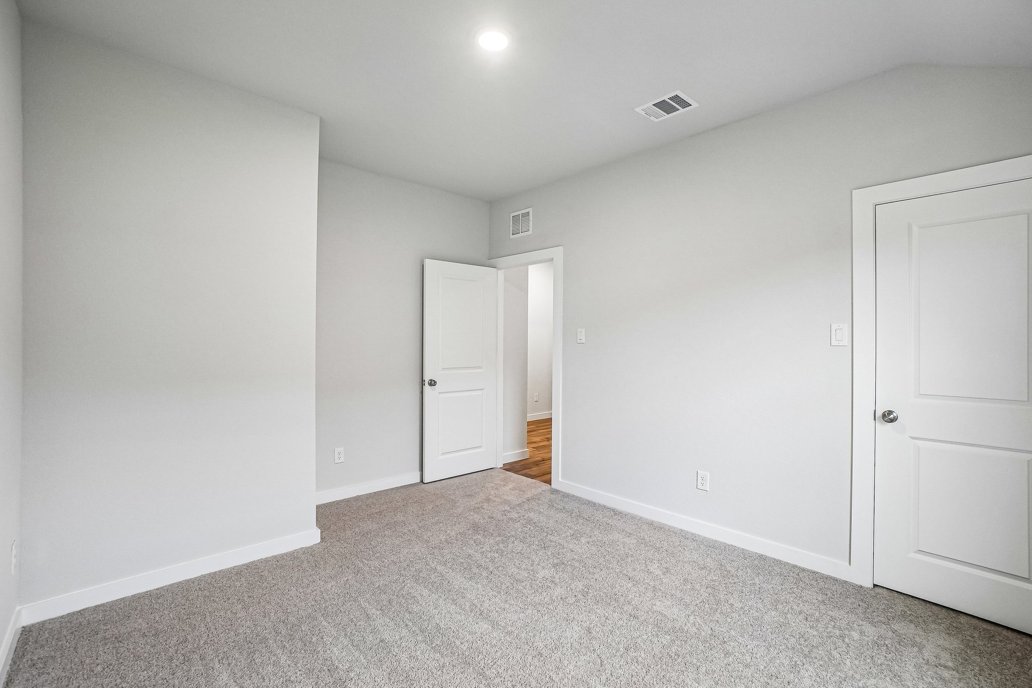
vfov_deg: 77.3
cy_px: 344
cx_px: 516
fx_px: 430
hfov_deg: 100.4
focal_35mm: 15
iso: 400
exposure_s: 1/8
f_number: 8
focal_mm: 10
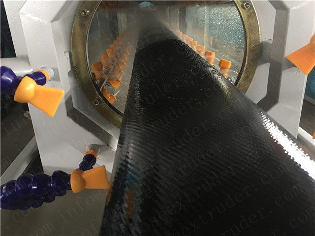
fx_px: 264
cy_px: 118
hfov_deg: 61.7
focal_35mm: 29
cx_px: 158
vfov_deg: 48.2
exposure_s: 1/4
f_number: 2.2
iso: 100
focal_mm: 4.15
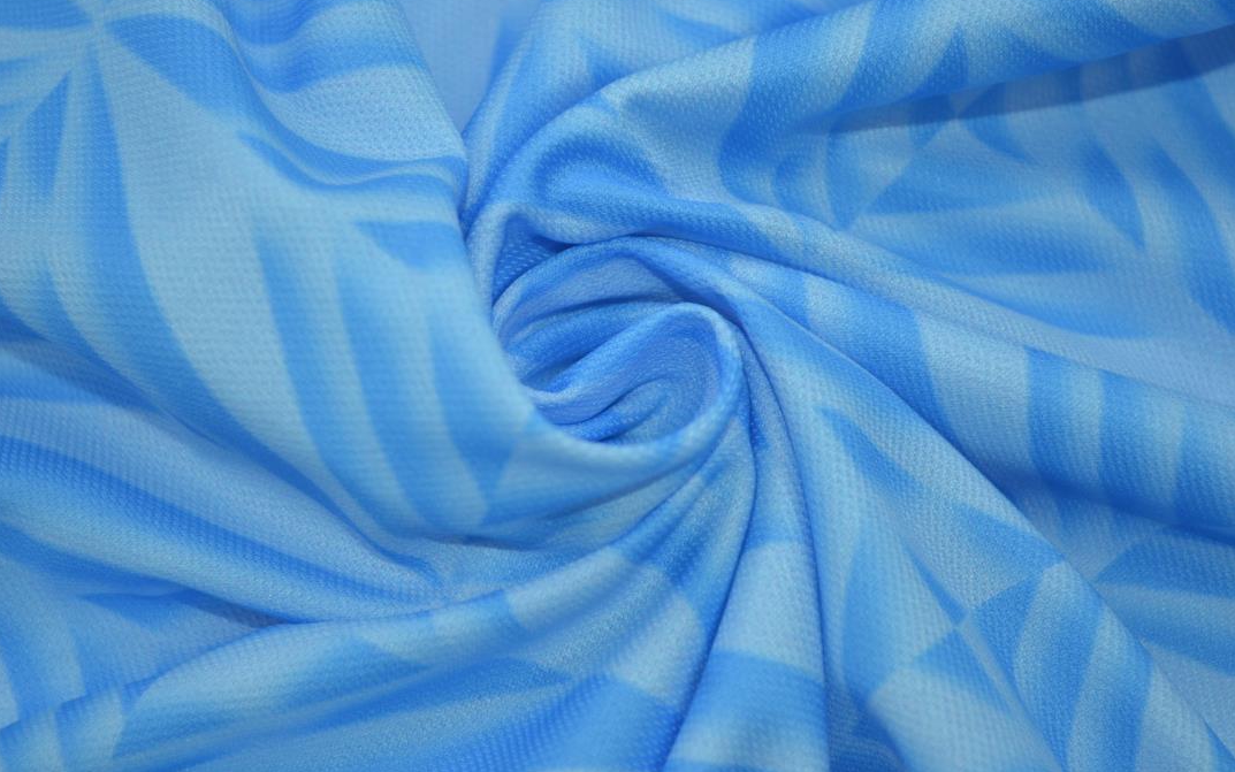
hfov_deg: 25.8
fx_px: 2693
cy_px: 360
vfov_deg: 16.3
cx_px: 615
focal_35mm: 80
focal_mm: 52
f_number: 5.6
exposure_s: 1/60
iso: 200
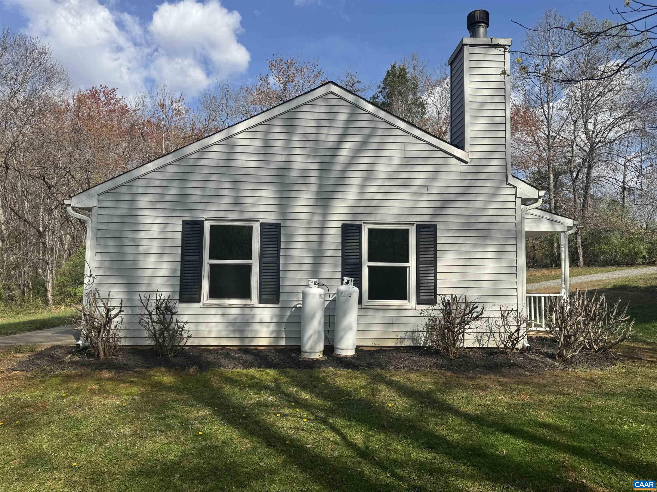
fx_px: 456
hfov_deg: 71.6
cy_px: 246
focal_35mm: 24
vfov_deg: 56.8
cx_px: 328
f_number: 1.78
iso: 80
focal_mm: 6.76
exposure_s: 1/4608
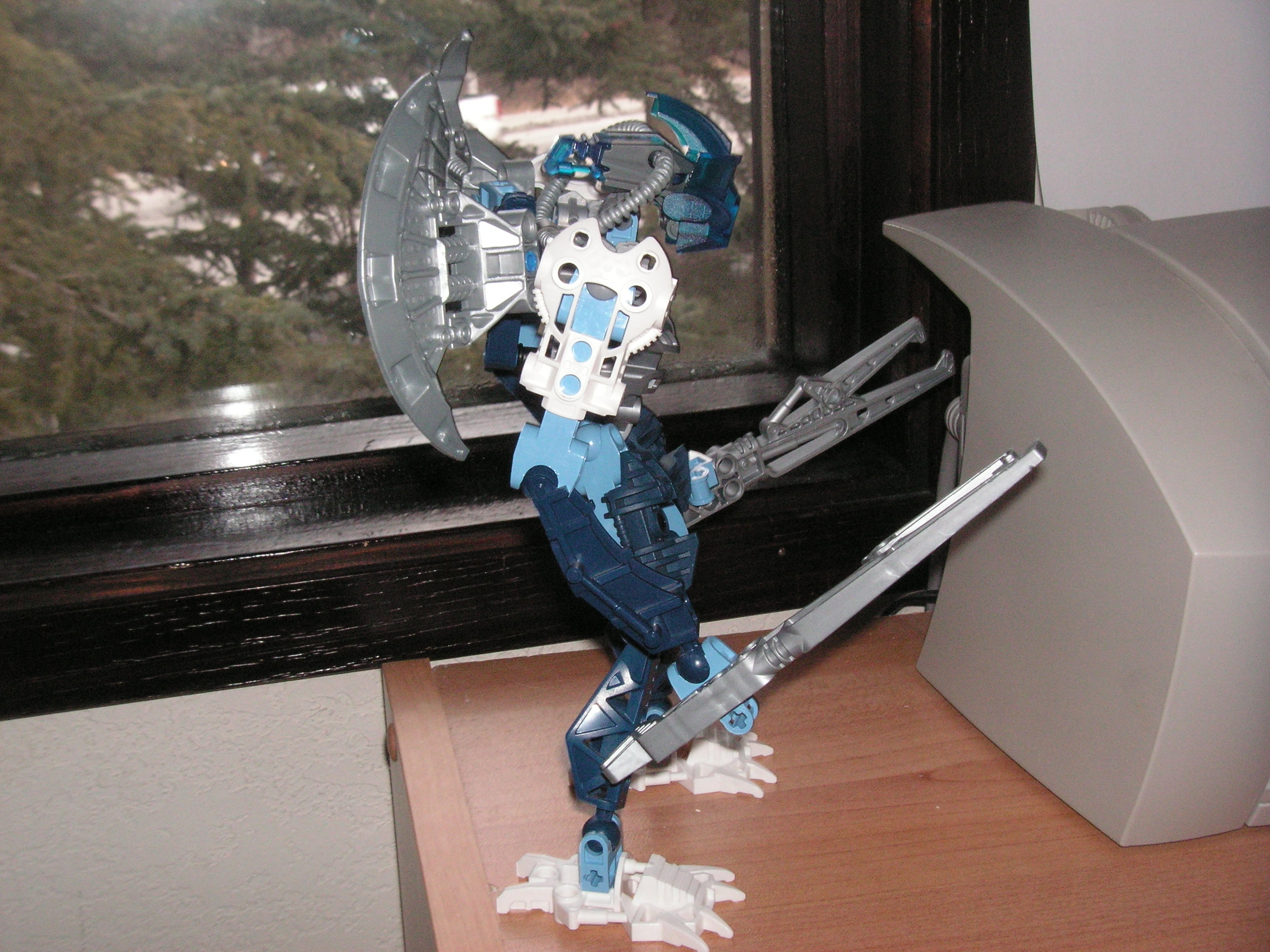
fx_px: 1614
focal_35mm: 44
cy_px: 476
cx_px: 635
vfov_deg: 32.9
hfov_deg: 42.9
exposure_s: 1/45
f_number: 7.1
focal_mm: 7.3
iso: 160
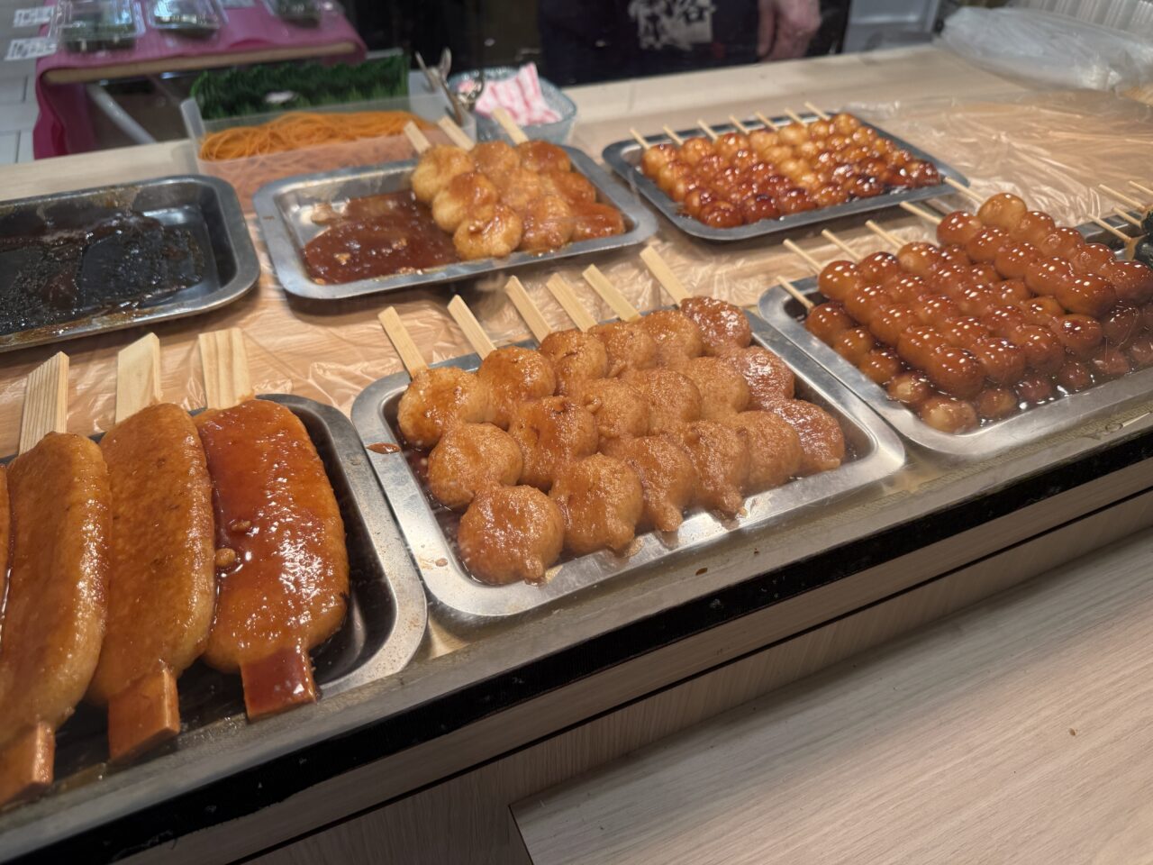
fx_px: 799
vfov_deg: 56.8
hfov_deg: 71.6
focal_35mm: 24
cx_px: 576
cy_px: 432
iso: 80
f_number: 1.78
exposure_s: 1/438
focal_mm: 6.76
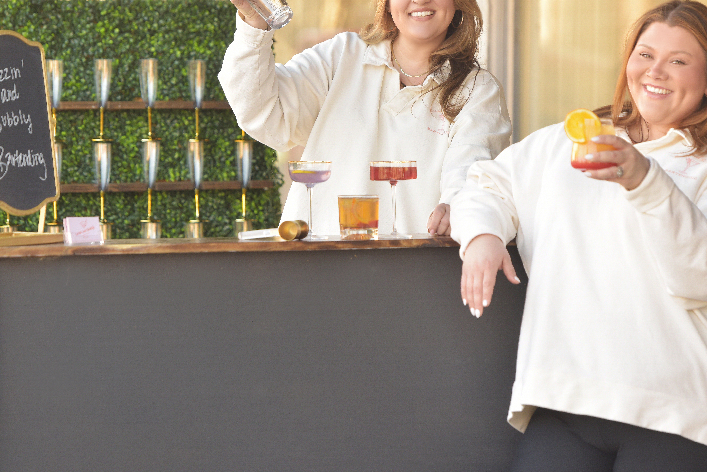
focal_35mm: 214
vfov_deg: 6.4
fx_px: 4204
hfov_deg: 9.6
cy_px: 126
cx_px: 383
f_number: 4
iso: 320
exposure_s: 1/200
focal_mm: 145
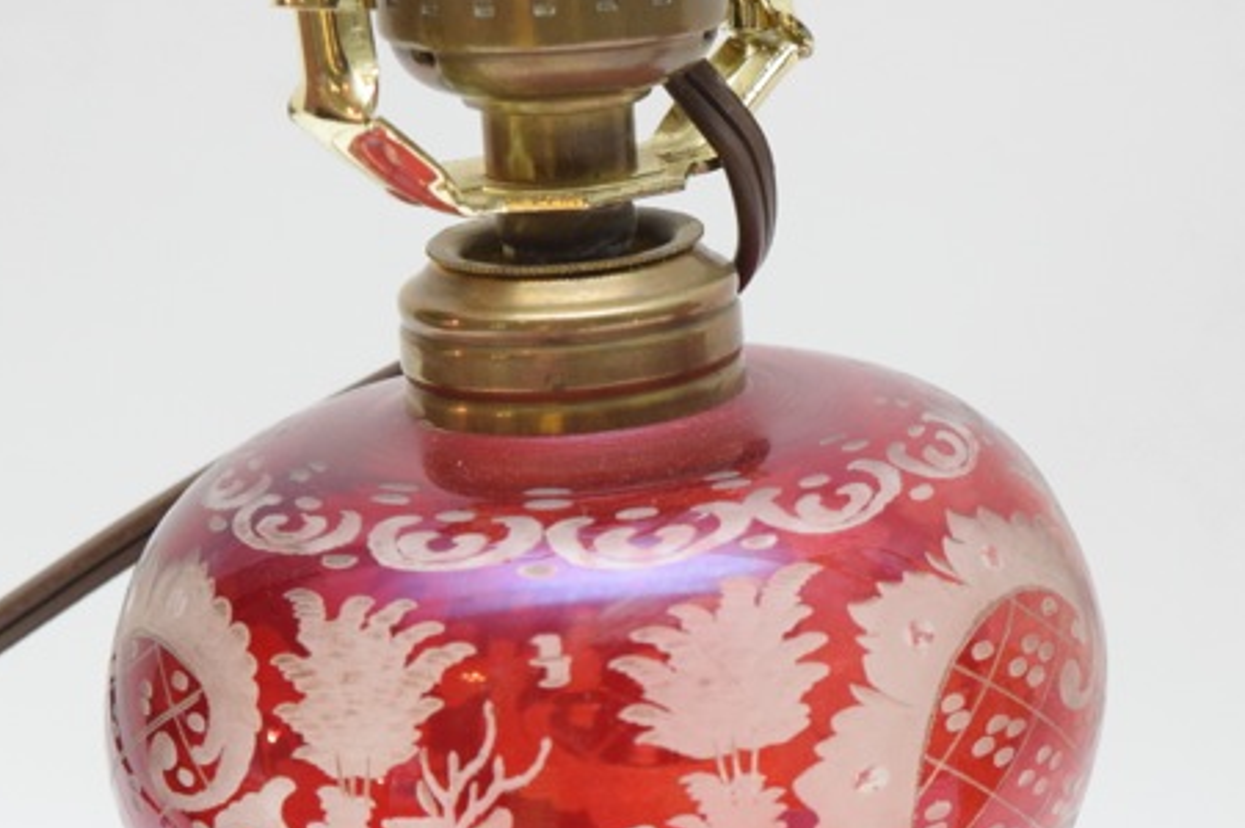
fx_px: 6328
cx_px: 610
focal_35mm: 183
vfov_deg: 7.5
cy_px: 807
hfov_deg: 11.2
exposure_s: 1/60
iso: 1100
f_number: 5.6
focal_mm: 55
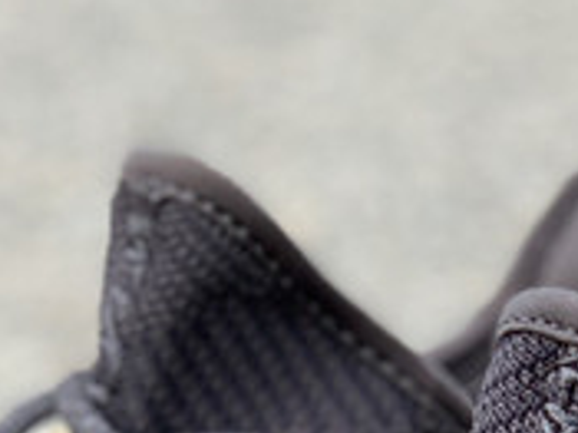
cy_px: 891
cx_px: 235
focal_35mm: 267
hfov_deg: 7.4
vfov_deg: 5.4
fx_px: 4455
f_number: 2.4
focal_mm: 6
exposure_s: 1/258
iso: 16
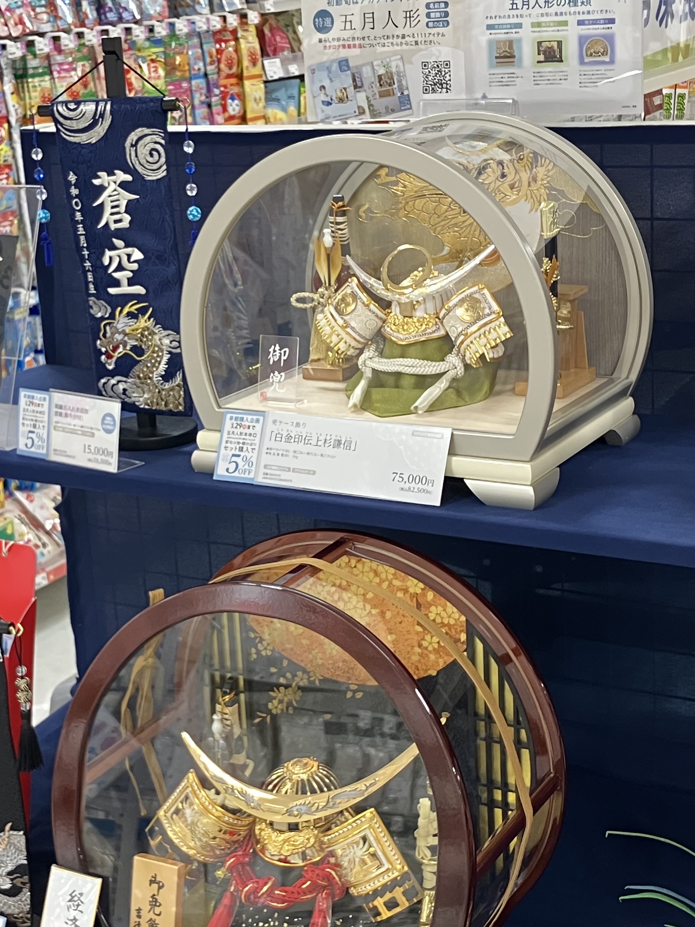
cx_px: 292
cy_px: 487
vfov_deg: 31.2
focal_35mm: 62
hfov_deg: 23.6
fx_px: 1660
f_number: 1.8
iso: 160
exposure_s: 1/60
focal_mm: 3.99
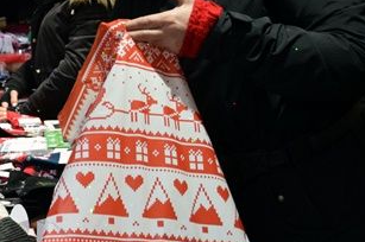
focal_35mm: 92
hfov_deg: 19.9
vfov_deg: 14.6
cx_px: -132
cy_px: 39
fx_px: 937
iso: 560
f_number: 3.8
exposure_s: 1/100
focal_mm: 21
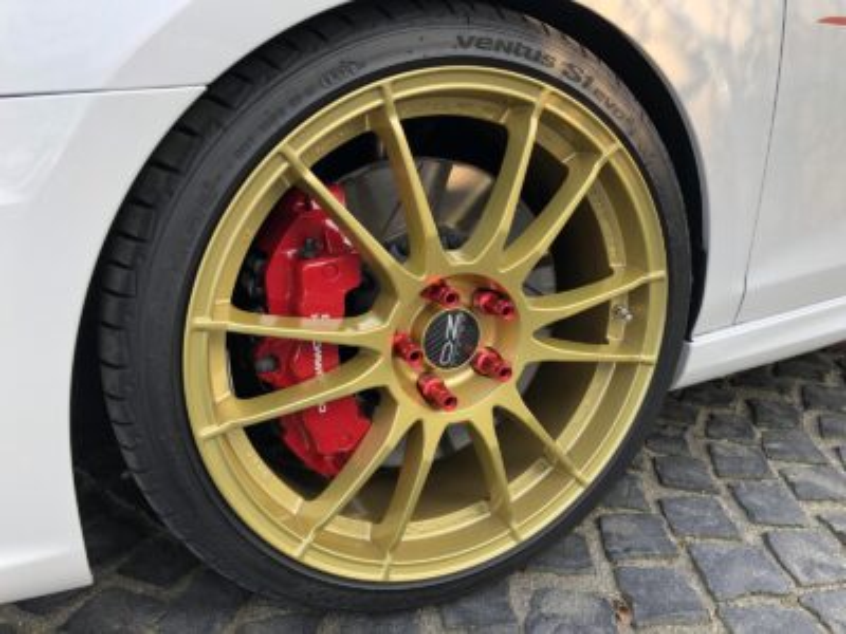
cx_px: 423
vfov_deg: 49.7
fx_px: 684
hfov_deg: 63.4
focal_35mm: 28
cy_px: 317
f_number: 1.8
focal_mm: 4
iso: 32
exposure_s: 1/120
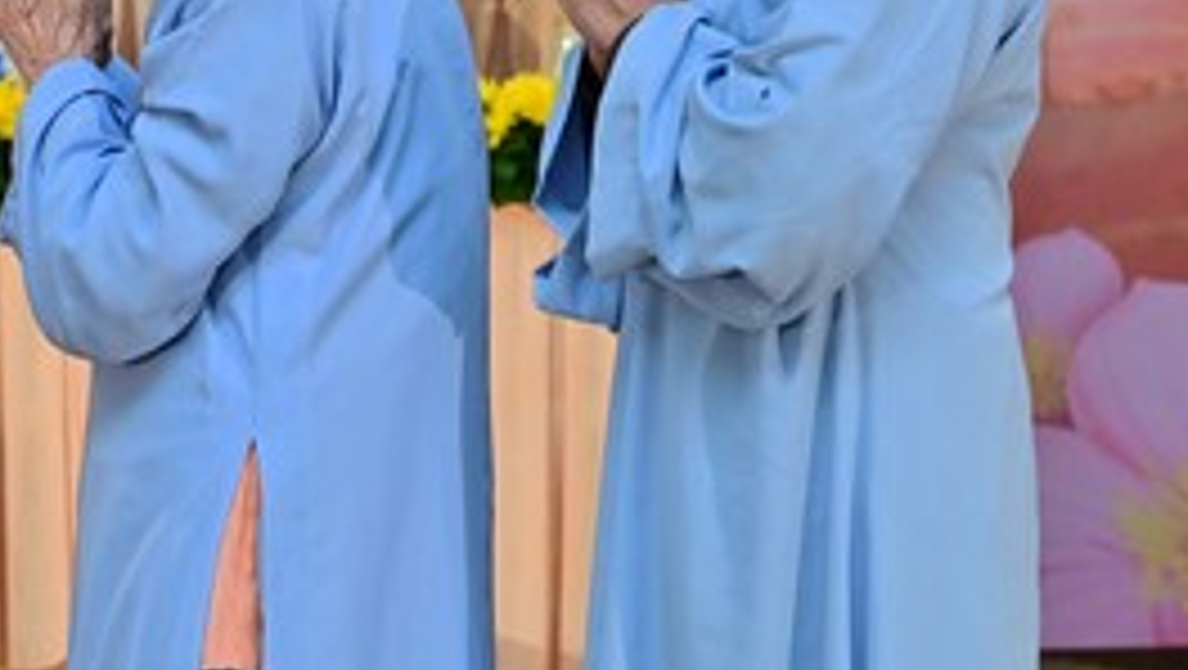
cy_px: -274
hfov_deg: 11.1
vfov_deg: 6.2
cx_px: 18
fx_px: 6085
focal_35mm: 193
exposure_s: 1/160
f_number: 5.6
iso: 2000
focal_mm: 75
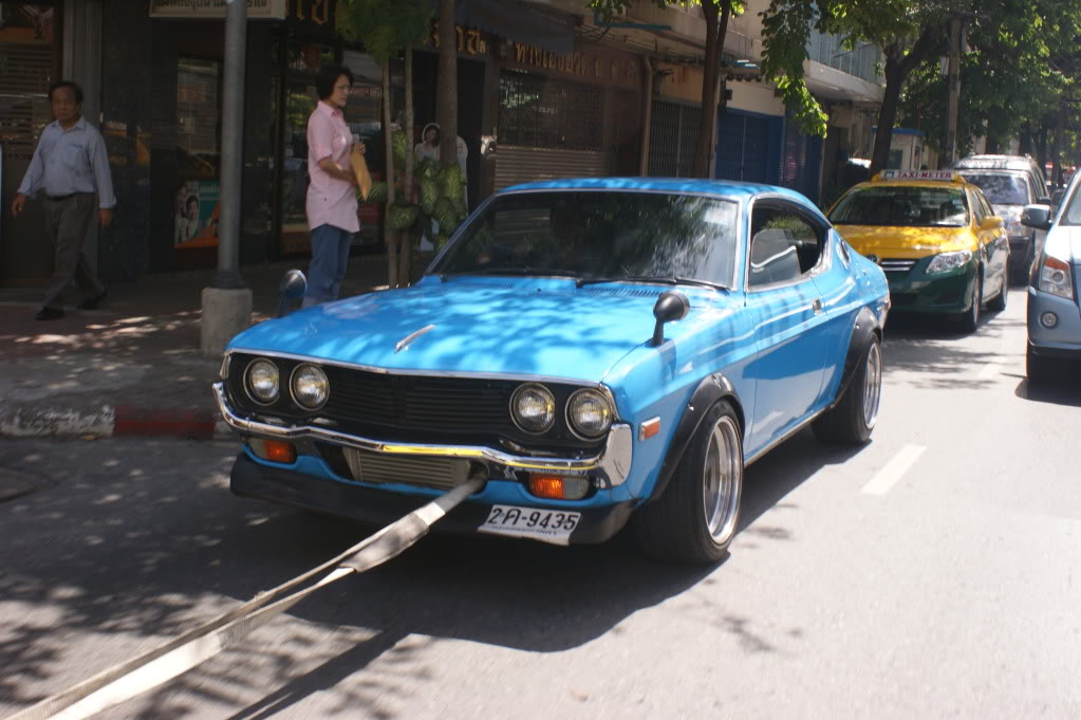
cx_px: 540
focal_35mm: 42
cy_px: 360
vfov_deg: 31.9
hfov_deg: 46.4
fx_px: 1260
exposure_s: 1/80
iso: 100
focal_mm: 28
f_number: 8
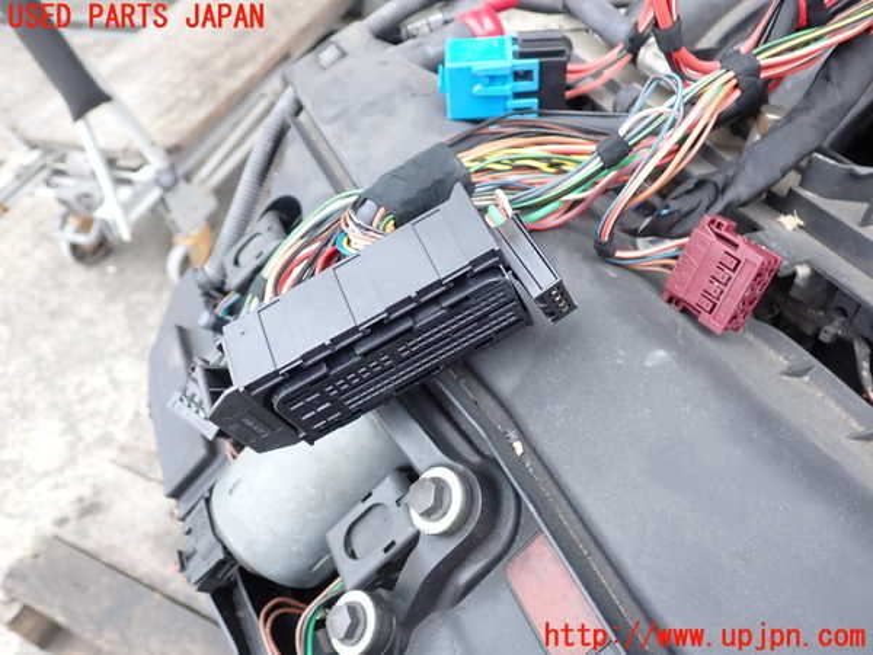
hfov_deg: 60.0
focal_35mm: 30
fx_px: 757
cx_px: 436
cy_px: 328
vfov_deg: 46.8
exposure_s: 1/60
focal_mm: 5.4
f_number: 2.3
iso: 100
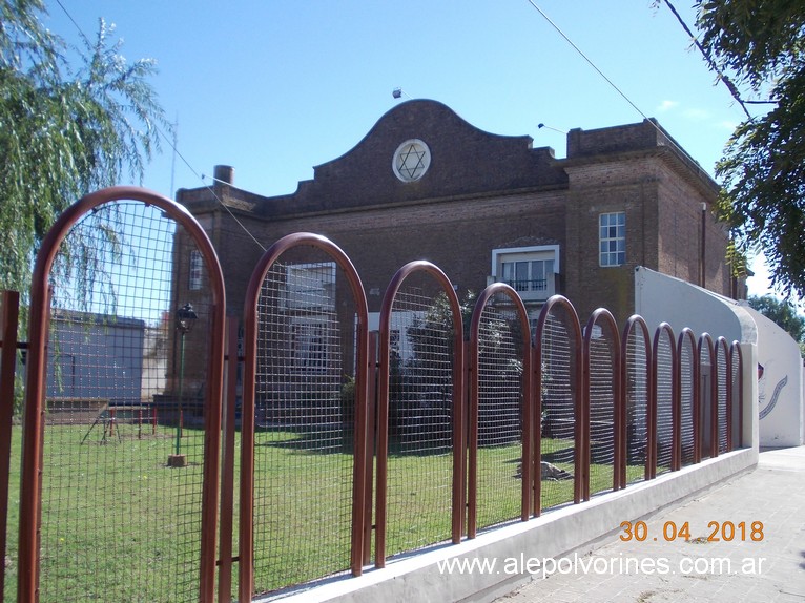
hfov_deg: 49.0
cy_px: 302
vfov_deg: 37.7
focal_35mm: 38
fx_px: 883
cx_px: 402
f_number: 6.2
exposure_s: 1/160
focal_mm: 5.3
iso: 80
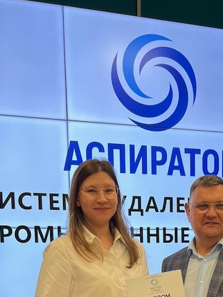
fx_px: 532
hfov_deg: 23.3
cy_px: 335
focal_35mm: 62
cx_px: 179
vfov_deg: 28.1
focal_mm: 5.1
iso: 40
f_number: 1.6
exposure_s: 1/96
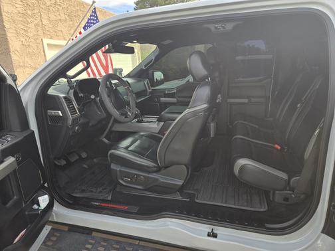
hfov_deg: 73.9
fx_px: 223
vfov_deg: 58.9
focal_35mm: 23
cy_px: 126
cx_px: 168
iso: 25
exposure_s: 1/354
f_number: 1.8
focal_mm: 5.4
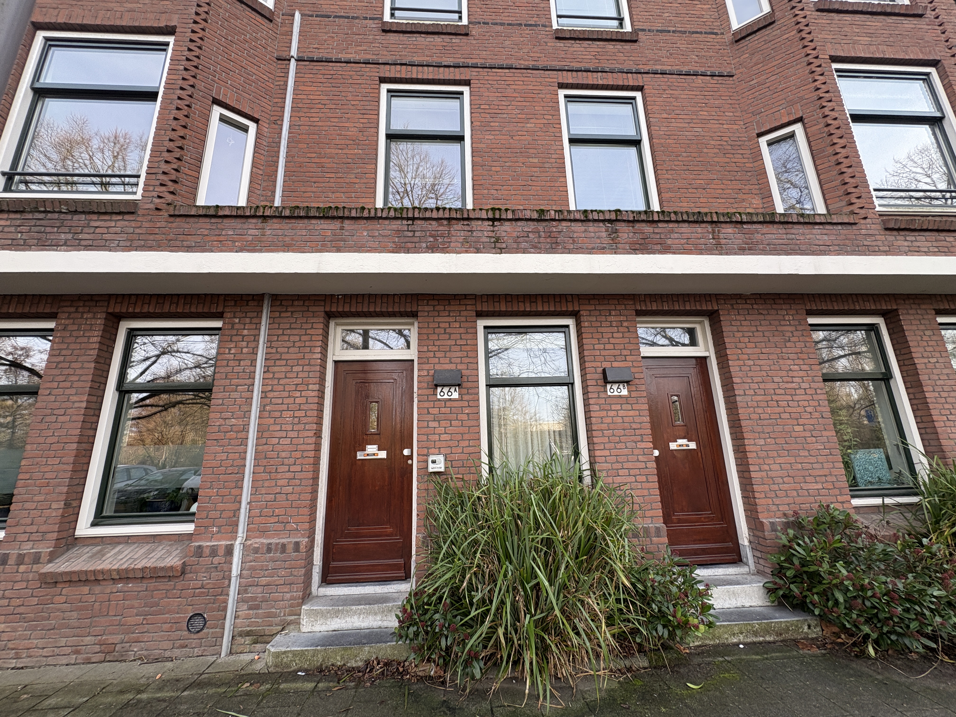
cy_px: 358
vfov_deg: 85.7
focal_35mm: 14
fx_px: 387
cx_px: 478
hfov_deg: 102.1
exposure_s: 1/126
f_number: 2.2
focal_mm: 2.22
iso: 40
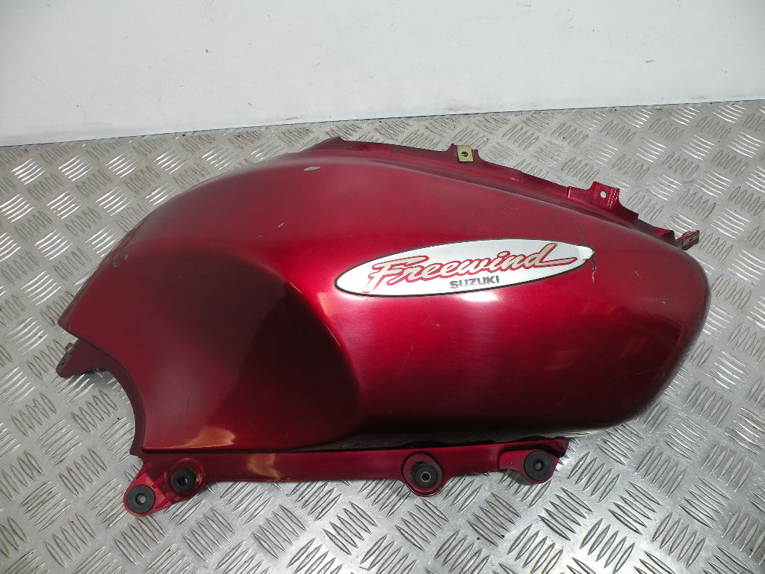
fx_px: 597
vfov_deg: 51.4
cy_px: 287
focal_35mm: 27
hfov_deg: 65.3
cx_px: 382
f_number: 3.2
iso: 64
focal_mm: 4.7
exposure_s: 1/61.3
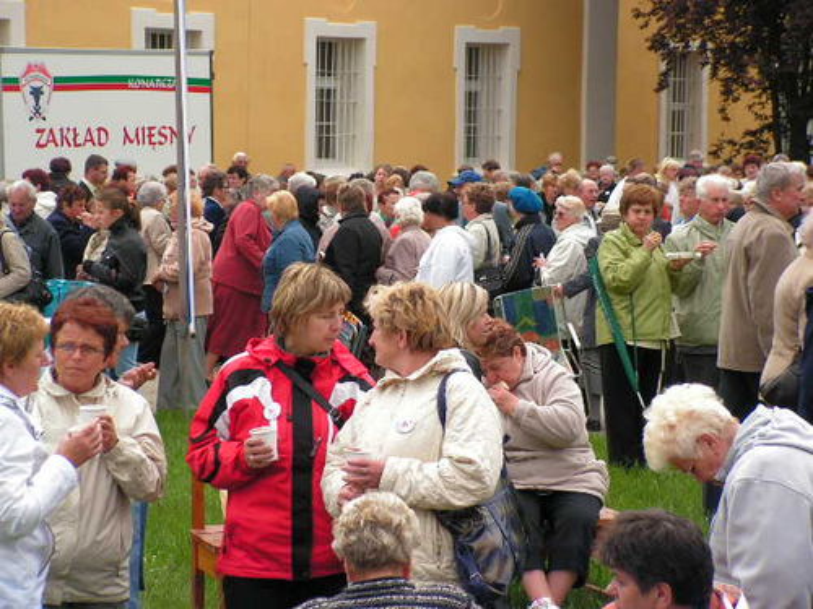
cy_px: 304
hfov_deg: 15.2
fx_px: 3053
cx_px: 406
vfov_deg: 11.4
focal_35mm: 130
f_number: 3.4
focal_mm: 21.8
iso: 64
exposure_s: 1/400
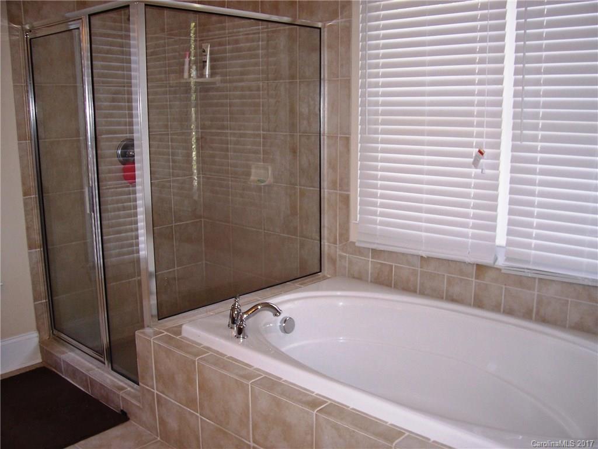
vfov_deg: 41.8
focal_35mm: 34
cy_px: 224
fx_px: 587
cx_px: 299
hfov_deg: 54.0
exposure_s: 1/60
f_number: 2.7
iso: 80
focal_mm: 5.6
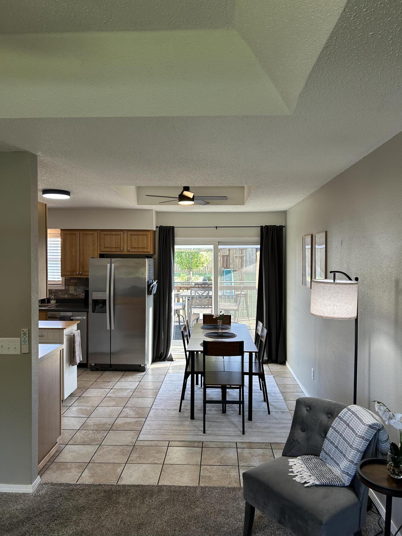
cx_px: 201
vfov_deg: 67.3
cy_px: 268
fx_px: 403
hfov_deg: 53.1
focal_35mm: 26
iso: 80
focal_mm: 5.7
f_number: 1.5
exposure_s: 1/120
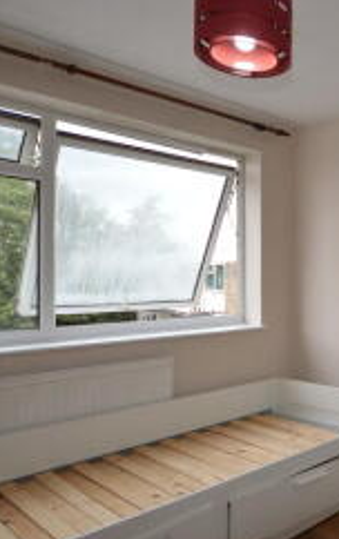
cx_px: 401
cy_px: 275
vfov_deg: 62.8
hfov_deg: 34.2
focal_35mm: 30
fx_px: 442
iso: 220
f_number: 4
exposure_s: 1/125
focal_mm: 10
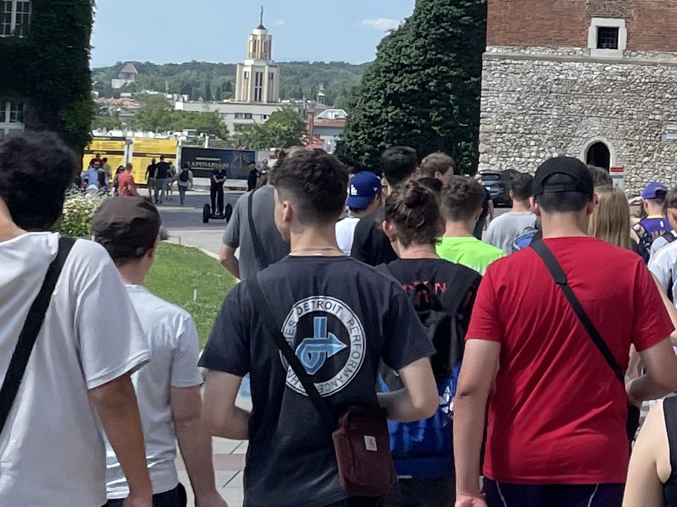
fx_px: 2249
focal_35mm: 115
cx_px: 854
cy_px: 35
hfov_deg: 16.3
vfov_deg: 12.8
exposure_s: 1/2817
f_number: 1.6
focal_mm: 4.2
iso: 32
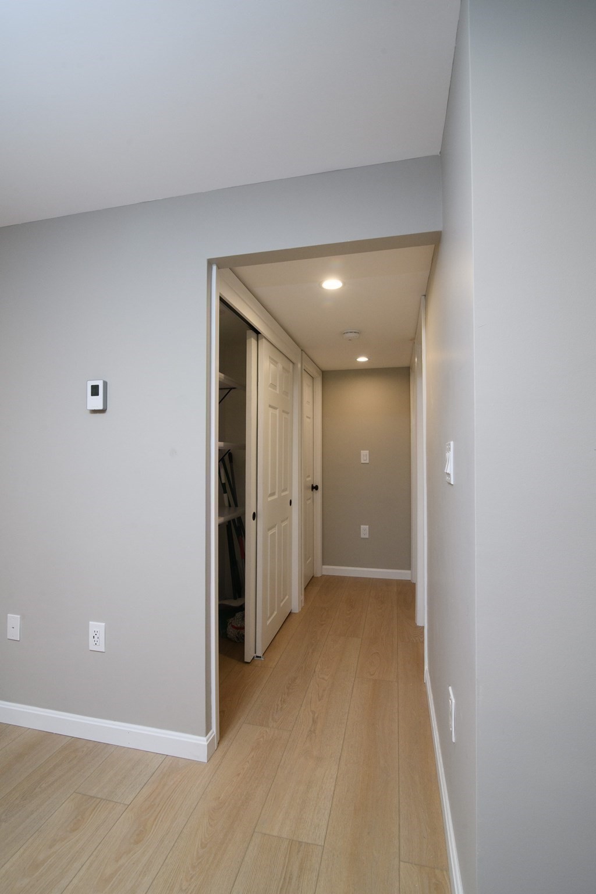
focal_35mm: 16
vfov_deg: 96.7
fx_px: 397
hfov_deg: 73.7
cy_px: 447
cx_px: 298
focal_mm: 16
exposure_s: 1/100
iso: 1250
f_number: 10
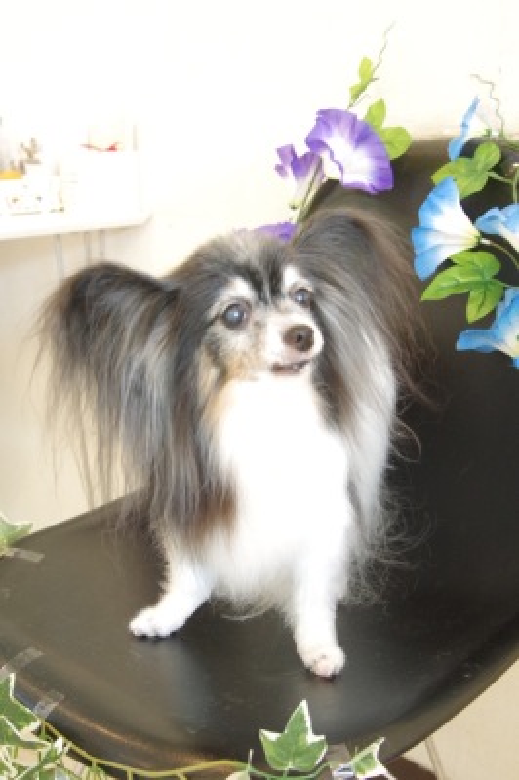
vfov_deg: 46.4
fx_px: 910
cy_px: 390
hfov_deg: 31.8
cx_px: 260
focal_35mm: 42
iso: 3200
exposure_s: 1/60
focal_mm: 28
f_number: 5
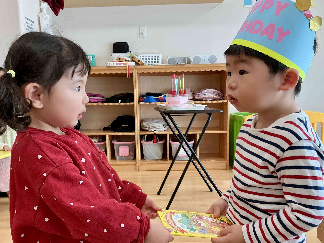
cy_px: 122
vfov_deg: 48.2
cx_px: 162
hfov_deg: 61.7
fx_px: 271
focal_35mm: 29
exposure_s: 1/120
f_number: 1.8
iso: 25
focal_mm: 3
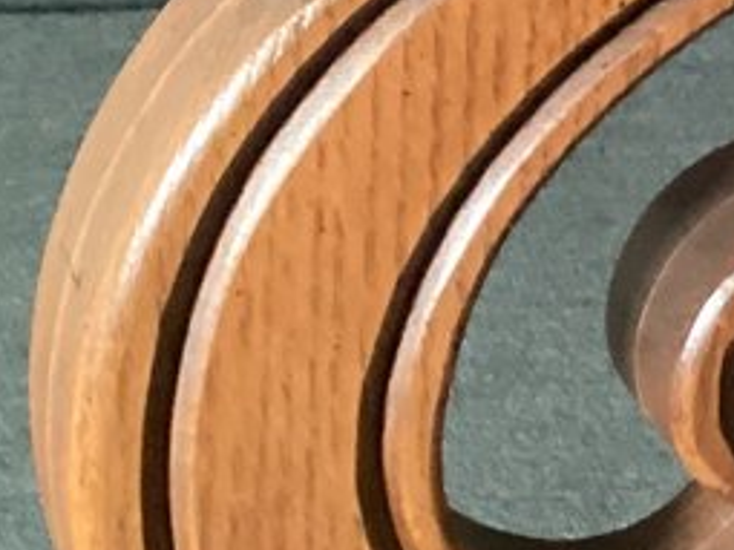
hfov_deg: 10.1
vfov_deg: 7.9
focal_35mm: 184
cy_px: -272
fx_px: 3900
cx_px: 1377
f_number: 2.4
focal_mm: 3.3
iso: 500
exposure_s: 1/30
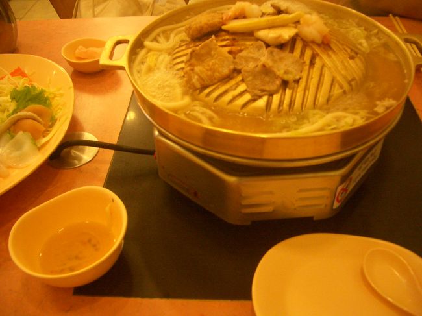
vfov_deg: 40.7
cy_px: 158
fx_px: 427
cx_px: 211
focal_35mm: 35
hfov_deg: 52.6
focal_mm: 5.8
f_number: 2.6
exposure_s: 1/20
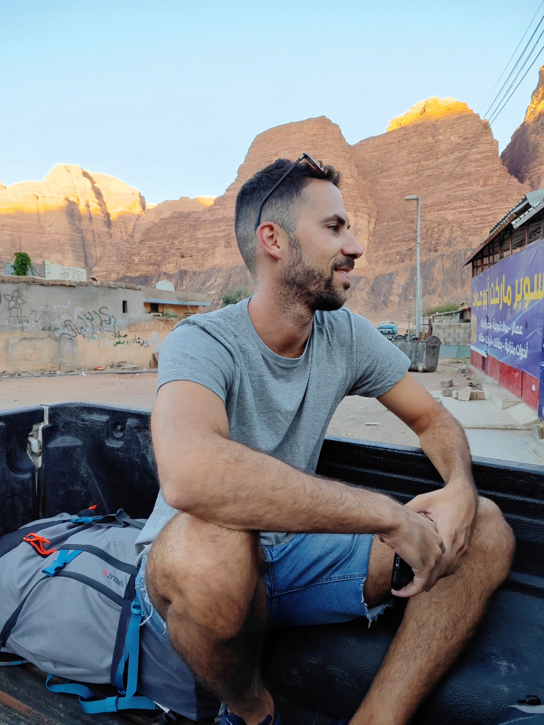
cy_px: 362
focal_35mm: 23
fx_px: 482
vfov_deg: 73.9
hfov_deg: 58.9
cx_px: 272
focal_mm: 5.4
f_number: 1.8
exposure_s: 1/241
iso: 50
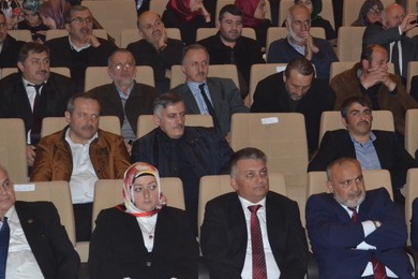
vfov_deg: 14.0
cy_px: 156
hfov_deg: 20.7
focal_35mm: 98
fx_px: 1138
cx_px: 285
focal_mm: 38
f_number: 5
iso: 3200
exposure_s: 1/60
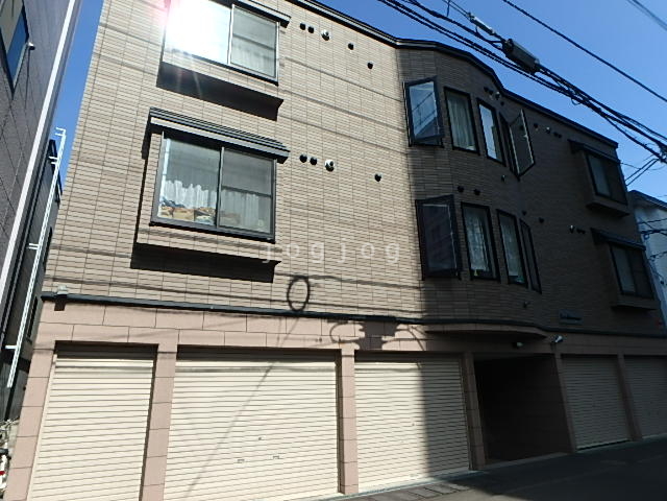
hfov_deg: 79.0
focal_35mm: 21
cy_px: 250
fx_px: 405
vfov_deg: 63.4
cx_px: 334
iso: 125
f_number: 6
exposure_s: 1/400
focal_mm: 3.7
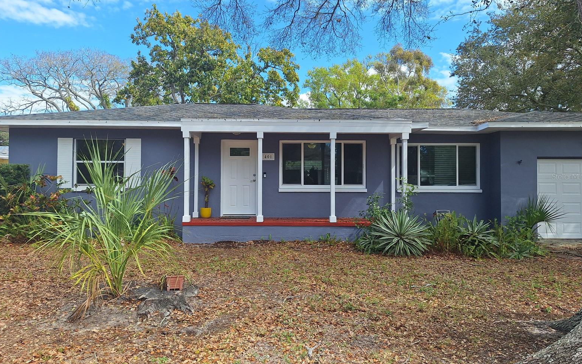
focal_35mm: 25
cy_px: 176
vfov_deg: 49.3
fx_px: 397
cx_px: 288
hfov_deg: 72.5
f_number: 1.8
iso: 40
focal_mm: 5.54
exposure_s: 1/1818
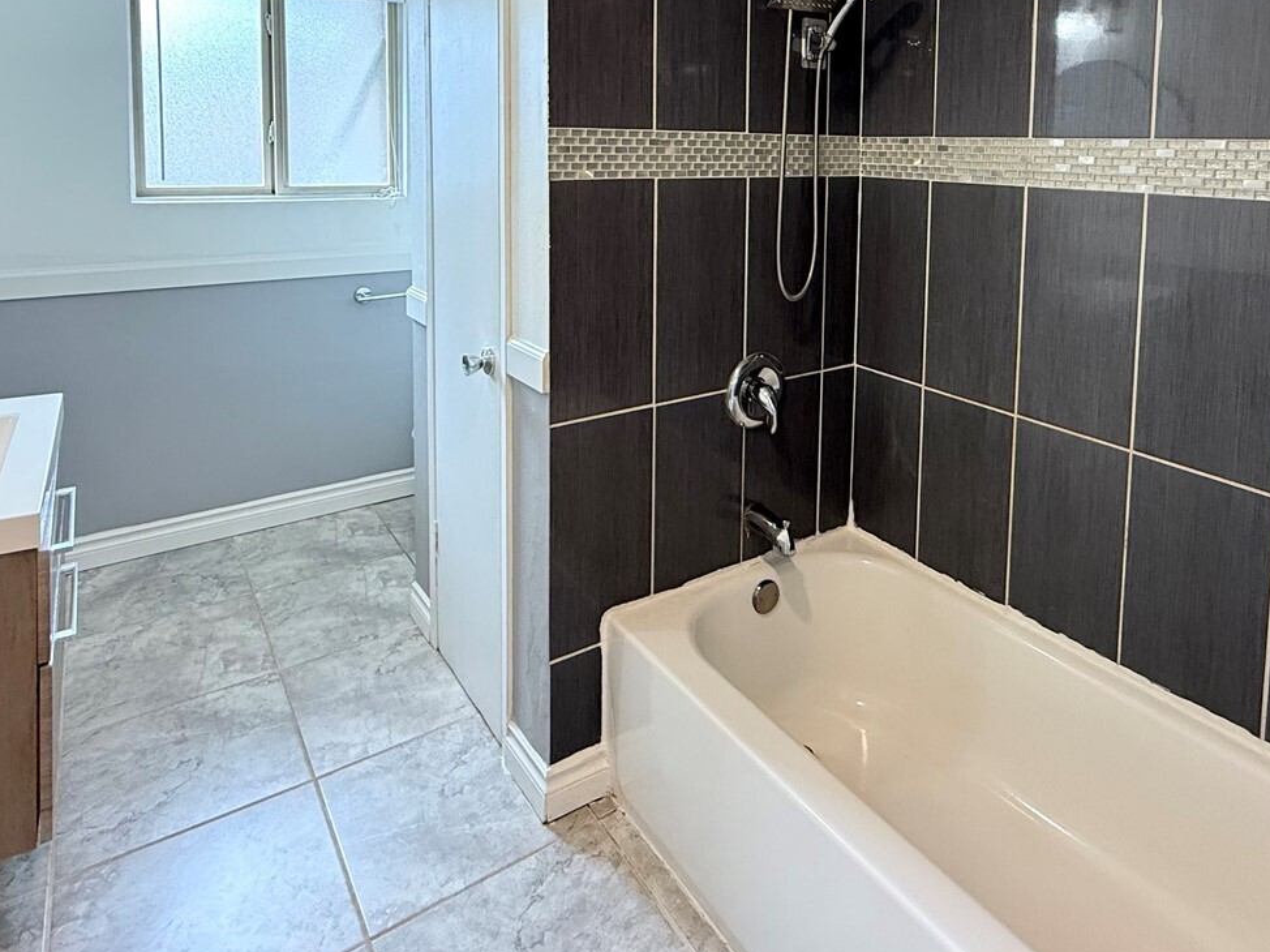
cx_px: 720
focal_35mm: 23
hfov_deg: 73.6
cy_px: 207
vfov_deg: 55.2
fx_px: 844
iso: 320
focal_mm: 2.22
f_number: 2.2
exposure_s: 1/120
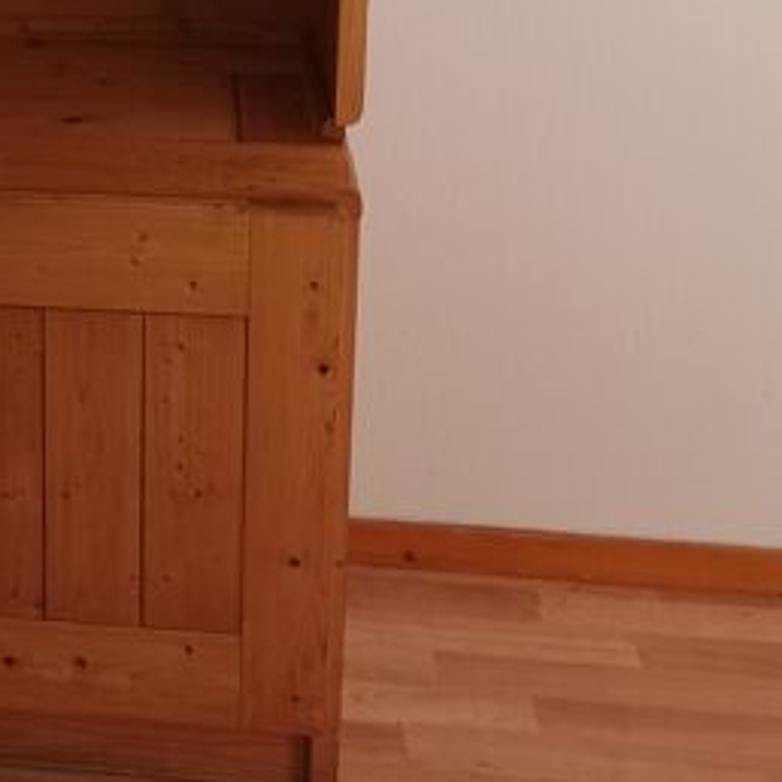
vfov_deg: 21.8
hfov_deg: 22.1
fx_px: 1891
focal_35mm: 74
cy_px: -130
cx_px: -76
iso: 50
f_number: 1.8
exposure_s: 1/140
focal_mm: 5.58
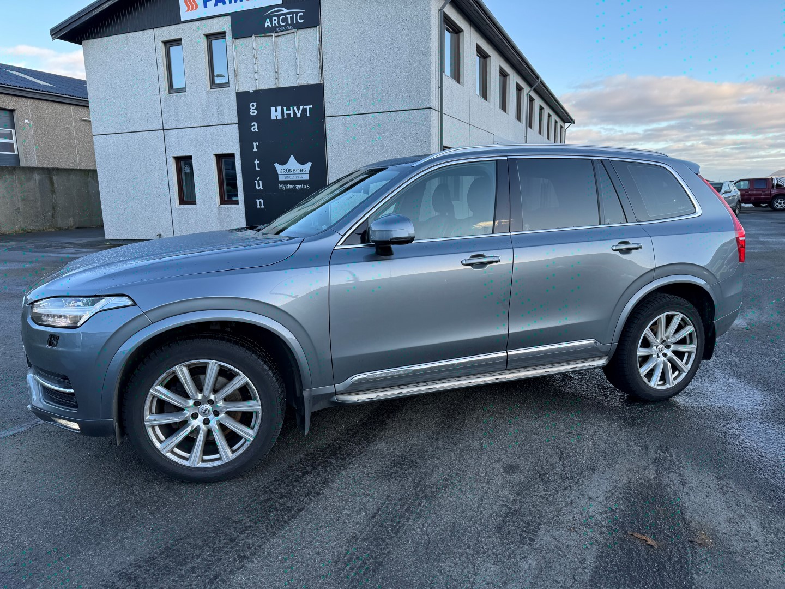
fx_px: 544
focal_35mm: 24
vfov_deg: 56.8
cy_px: 294
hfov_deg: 71.6
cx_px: 392
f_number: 1.78
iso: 80
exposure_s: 1/474
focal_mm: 6.86
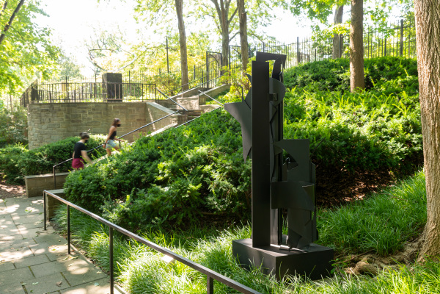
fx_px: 391
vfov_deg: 41.1
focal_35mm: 32
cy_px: 147
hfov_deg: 58.7
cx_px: 220
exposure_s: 1/15
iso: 200
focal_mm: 32
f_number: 8
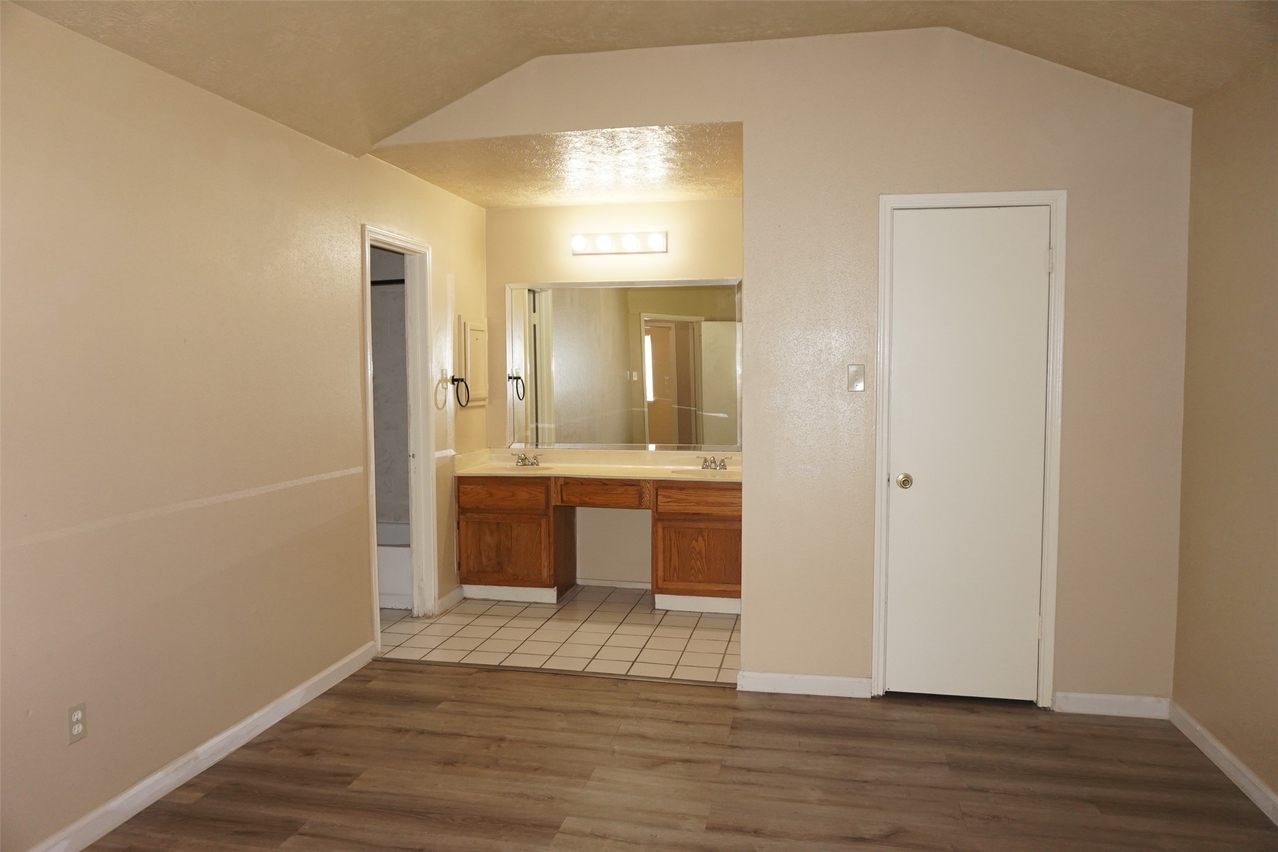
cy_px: 426
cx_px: 639
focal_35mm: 24
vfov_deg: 53.1
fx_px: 852
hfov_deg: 73.7
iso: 640
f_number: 4
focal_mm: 16
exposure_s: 1/160
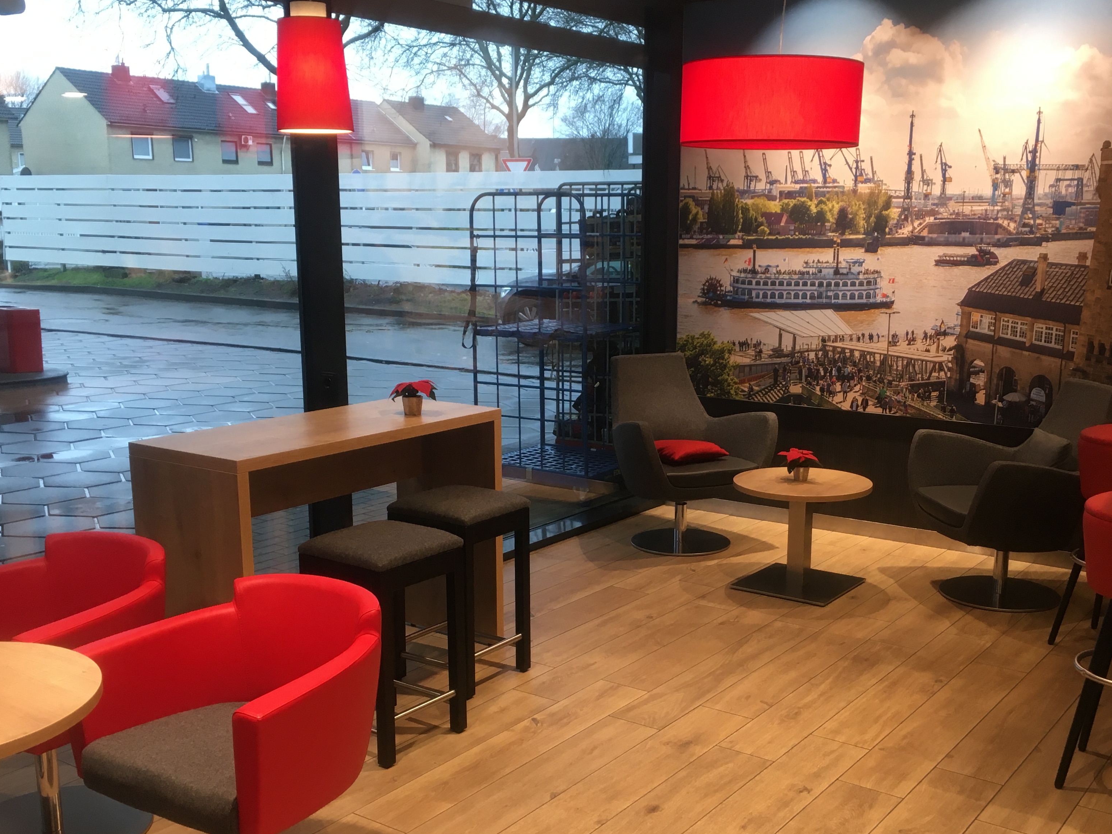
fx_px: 1221
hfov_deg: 48.9
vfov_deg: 37.6
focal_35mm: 38
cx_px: 600
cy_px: 494
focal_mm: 4.15
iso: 40
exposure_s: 1/33
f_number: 2.2
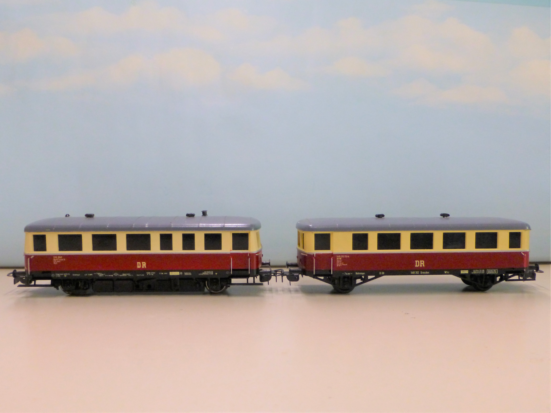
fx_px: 478
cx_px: 276
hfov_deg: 60.0
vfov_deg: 46.8
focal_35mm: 30
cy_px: 206
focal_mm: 5.4
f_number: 3.6
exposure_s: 1/40
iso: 400
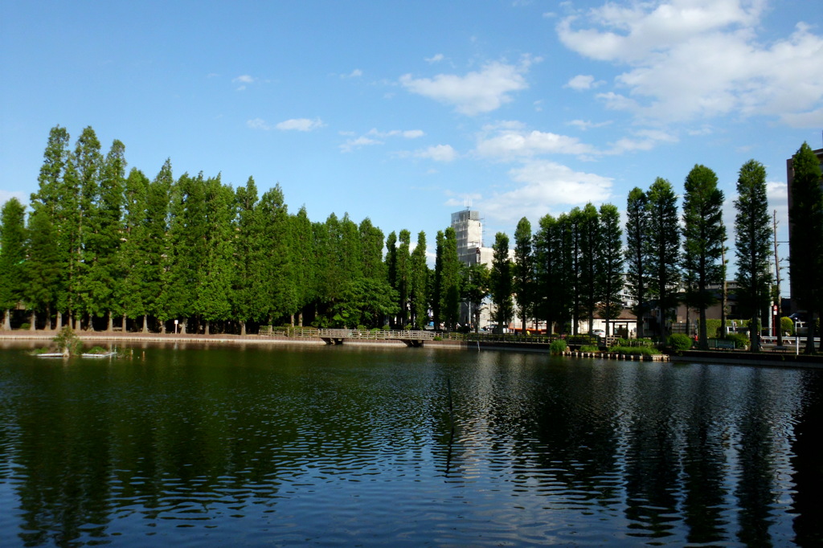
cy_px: 274
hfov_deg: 65.5
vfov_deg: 46.4
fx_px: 640
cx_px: 412
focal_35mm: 28
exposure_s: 1/583
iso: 100
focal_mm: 5
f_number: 4.5
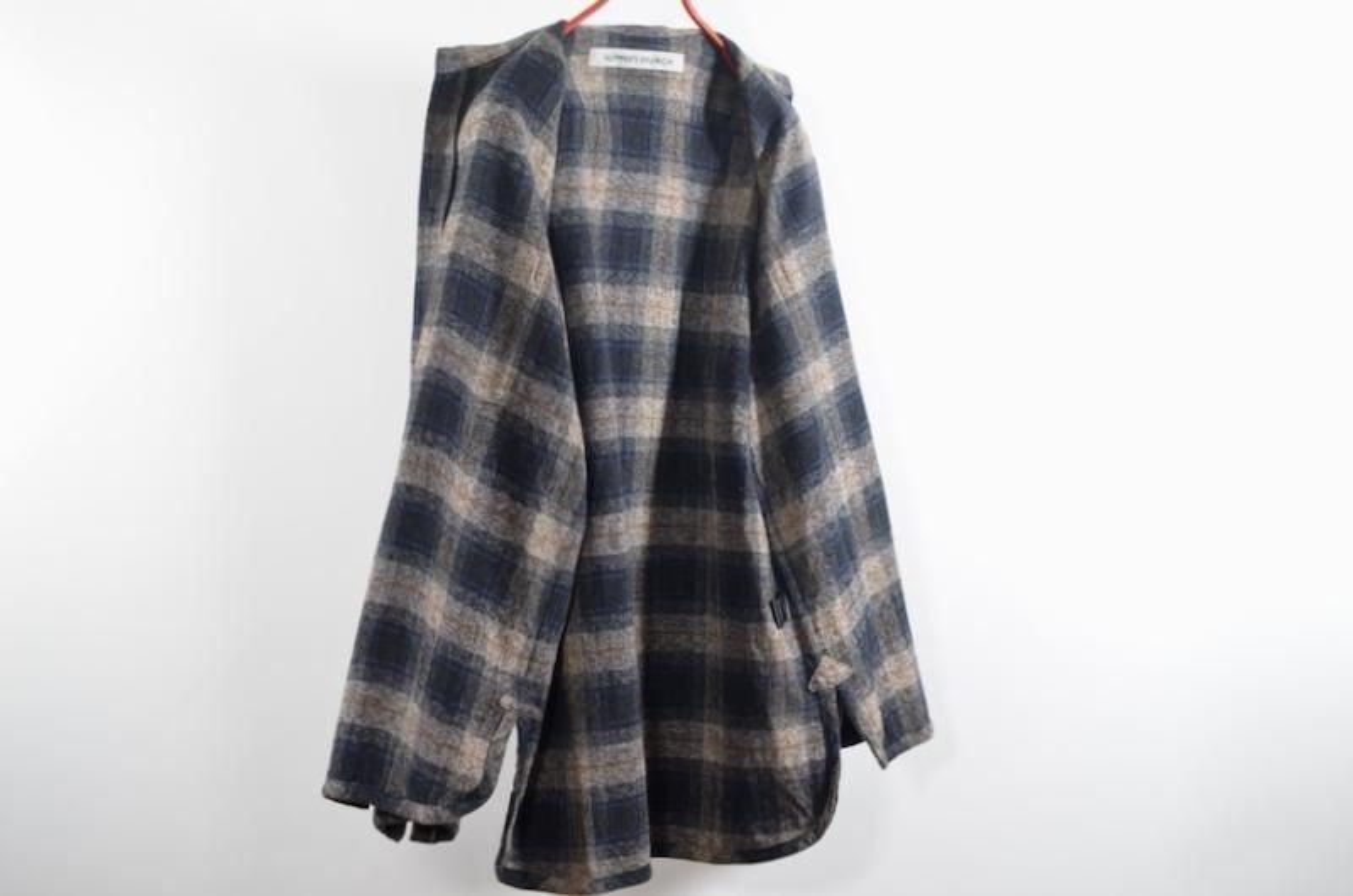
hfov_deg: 33.5
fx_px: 2250
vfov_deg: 22.5
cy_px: 448
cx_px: 676
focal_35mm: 60
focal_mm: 40
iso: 800
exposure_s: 1/60
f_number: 4
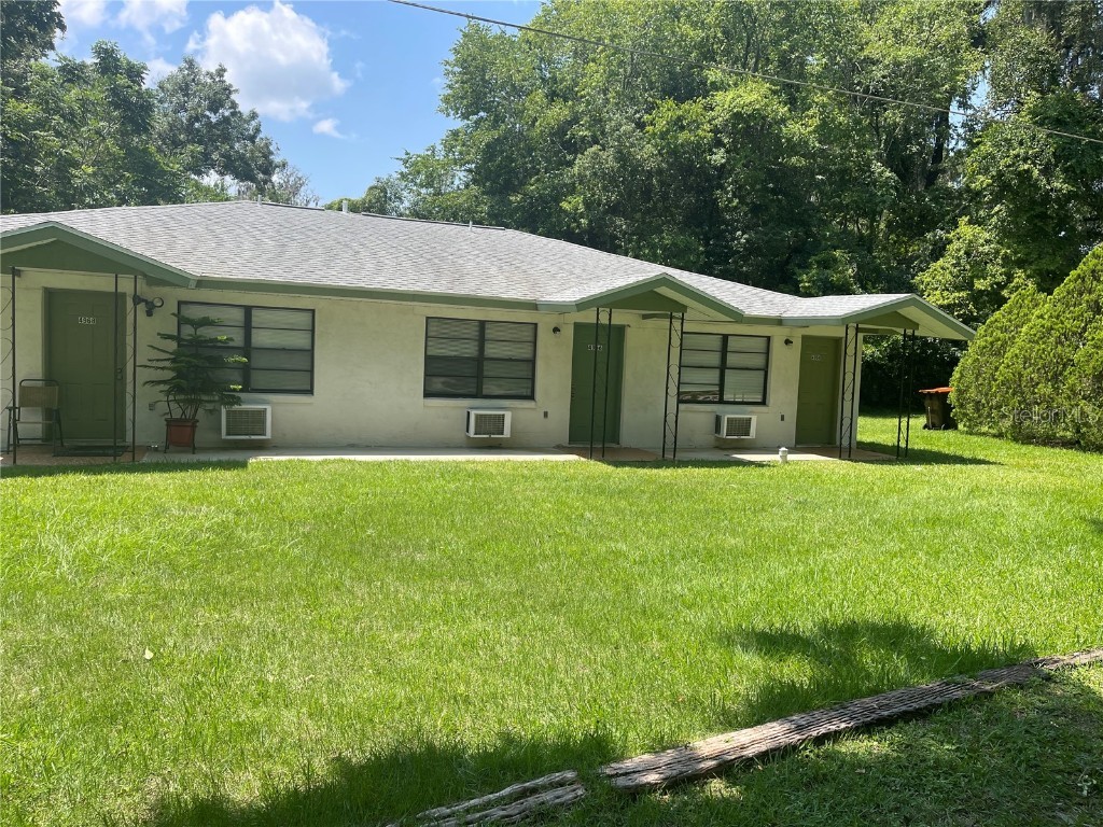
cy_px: 414
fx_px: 828
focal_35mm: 26
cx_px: 552
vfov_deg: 53.1
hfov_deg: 67.3
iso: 32
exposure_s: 1/1534
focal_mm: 5.1
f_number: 1.6
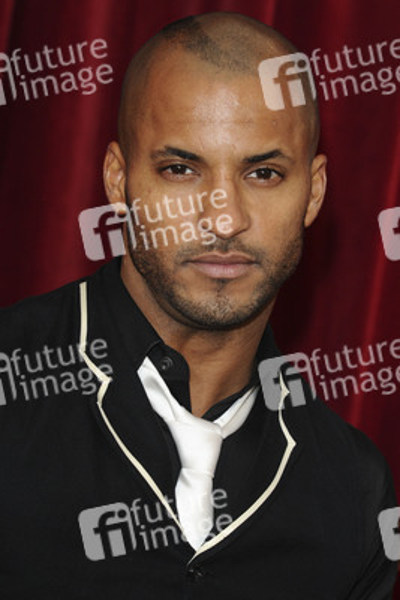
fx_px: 1998
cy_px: 300
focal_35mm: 120
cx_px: 200
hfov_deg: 11.4
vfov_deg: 17.1
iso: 400
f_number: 5
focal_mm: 80
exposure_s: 1/160
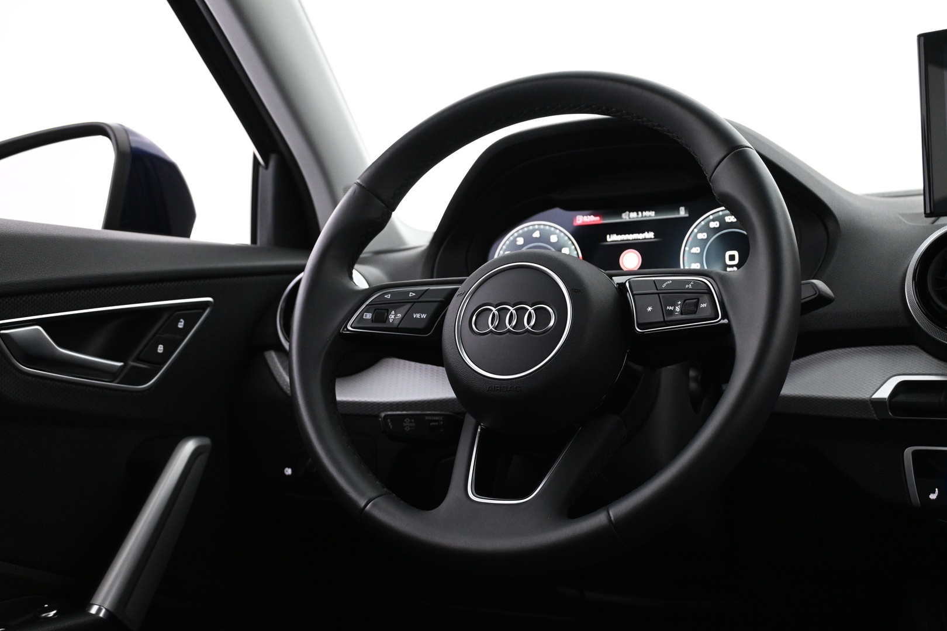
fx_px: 1085
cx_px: 474
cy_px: 316
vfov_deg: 32.4
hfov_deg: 47.2
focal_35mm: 41
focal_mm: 27.5
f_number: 4.5
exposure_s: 1/25
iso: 1600
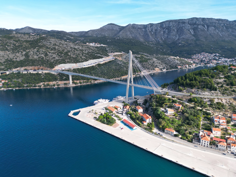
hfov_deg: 71.6
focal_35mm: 24
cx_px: 118
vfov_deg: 56.8
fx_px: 164
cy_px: 88
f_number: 1.7
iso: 150
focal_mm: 6.7
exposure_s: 1/2000
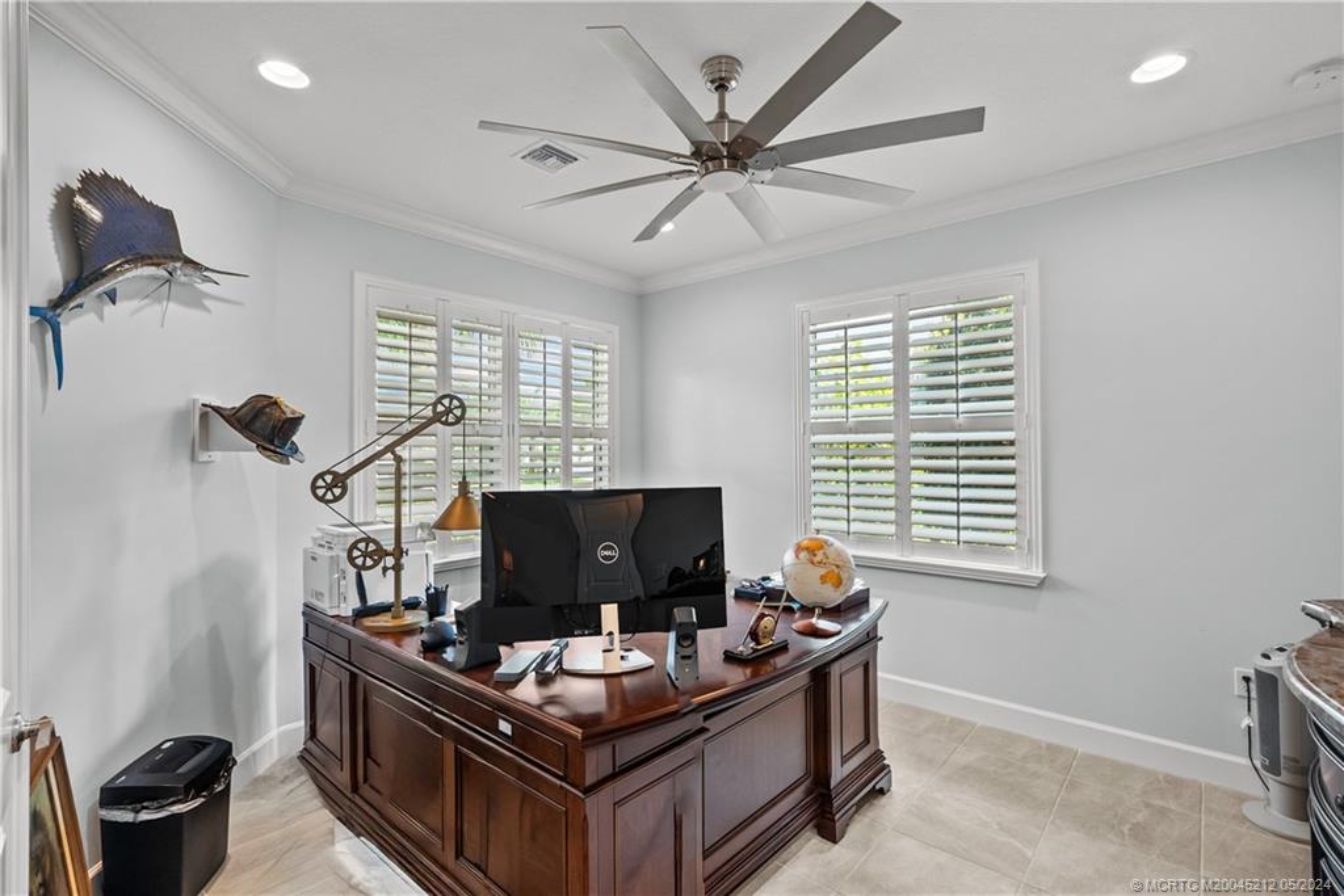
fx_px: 597
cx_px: 672
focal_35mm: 16
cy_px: 448
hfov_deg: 96.7
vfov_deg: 73.8
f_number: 8
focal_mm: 16
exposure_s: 1/3
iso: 2000
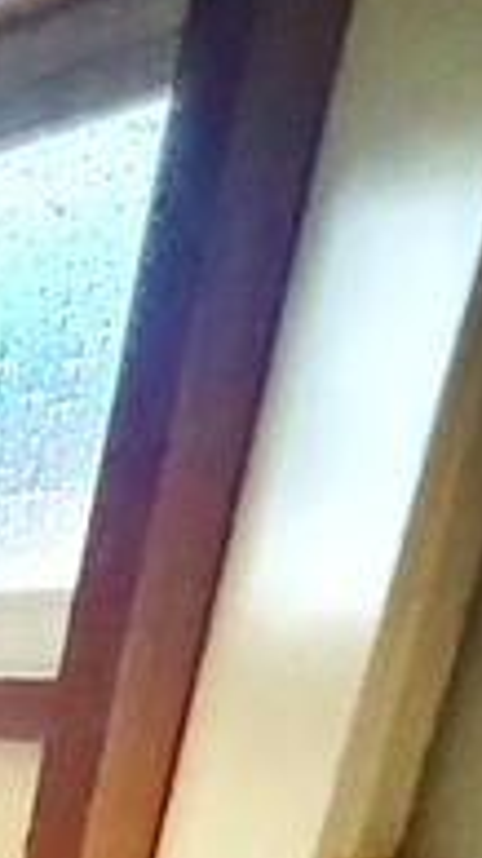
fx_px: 1251
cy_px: 1132
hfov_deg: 14.8
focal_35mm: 55
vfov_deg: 29.8
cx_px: -639
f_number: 2.2
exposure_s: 1/40
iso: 1600
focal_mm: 2.22
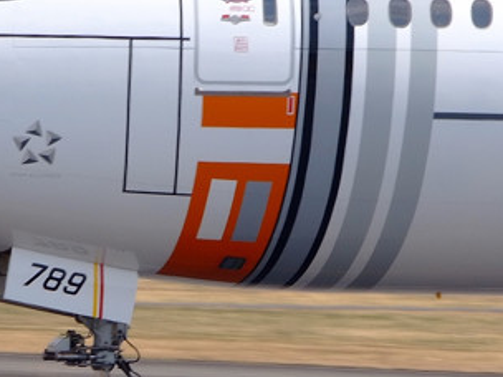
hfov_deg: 1.9
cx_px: 151
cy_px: 9
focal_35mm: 1021
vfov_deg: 1.5
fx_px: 14836
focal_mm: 210
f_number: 14
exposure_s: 1/285
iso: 200
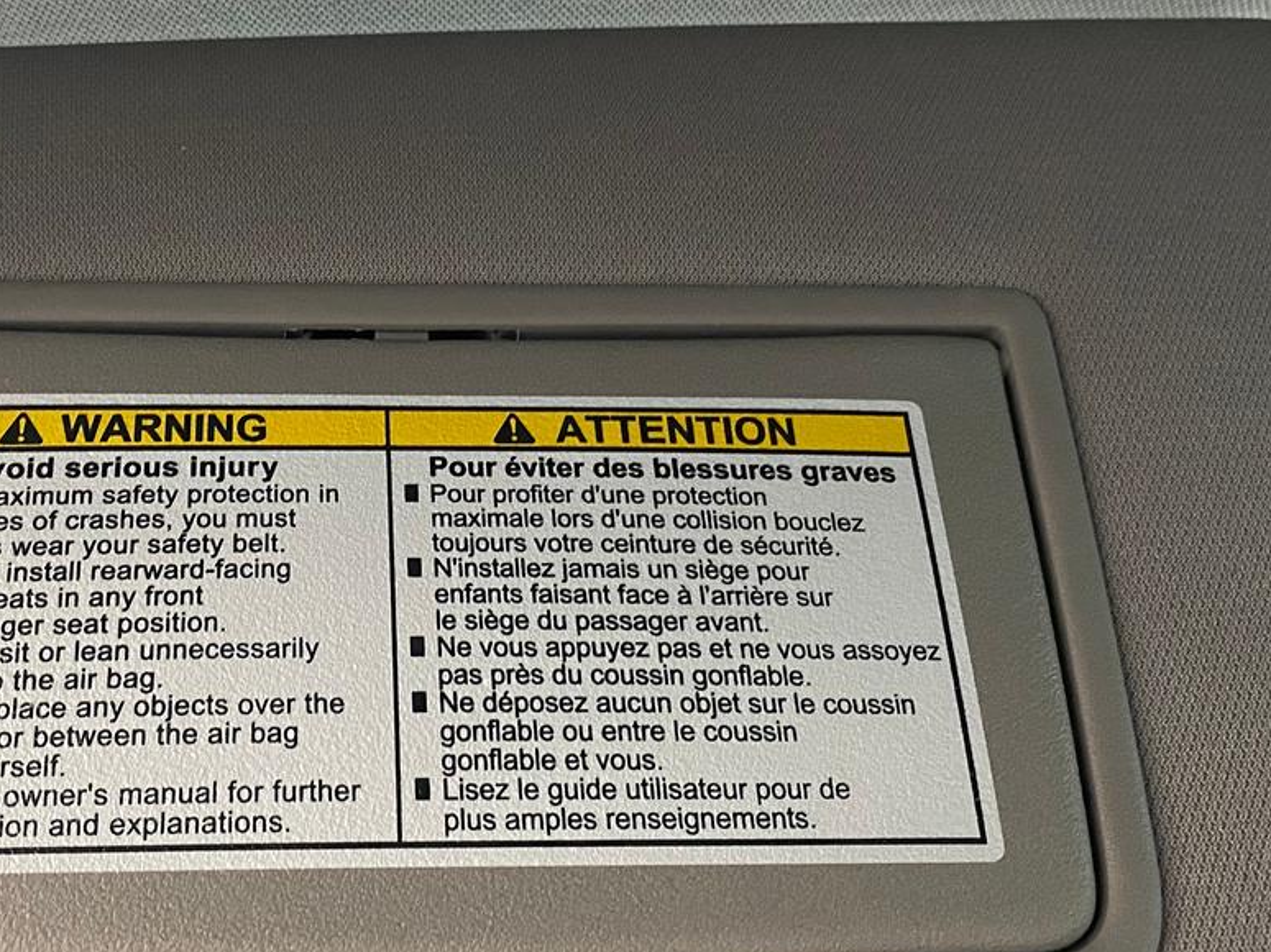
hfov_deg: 43.0
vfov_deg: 33.5
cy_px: 389
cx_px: 384
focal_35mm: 43
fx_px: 1578
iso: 640
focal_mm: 4.25
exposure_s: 1/30
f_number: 1.8
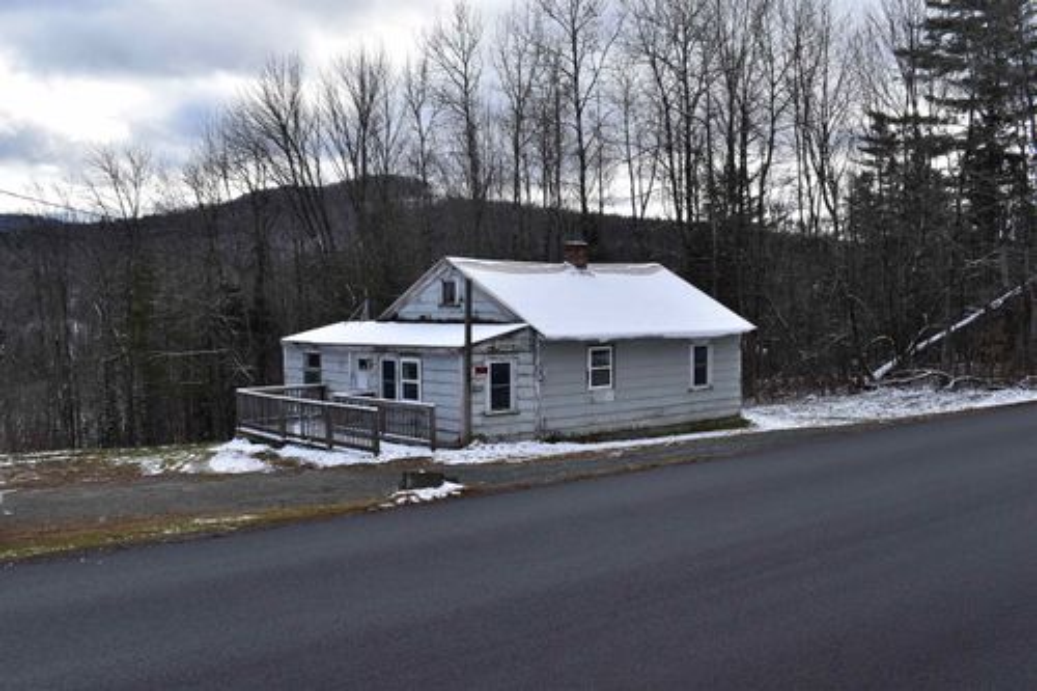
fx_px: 993
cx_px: 518
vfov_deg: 38.3
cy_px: 346
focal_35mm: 34
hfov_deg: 55.1
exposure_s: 1/400
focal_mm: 23
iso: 400
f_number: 11
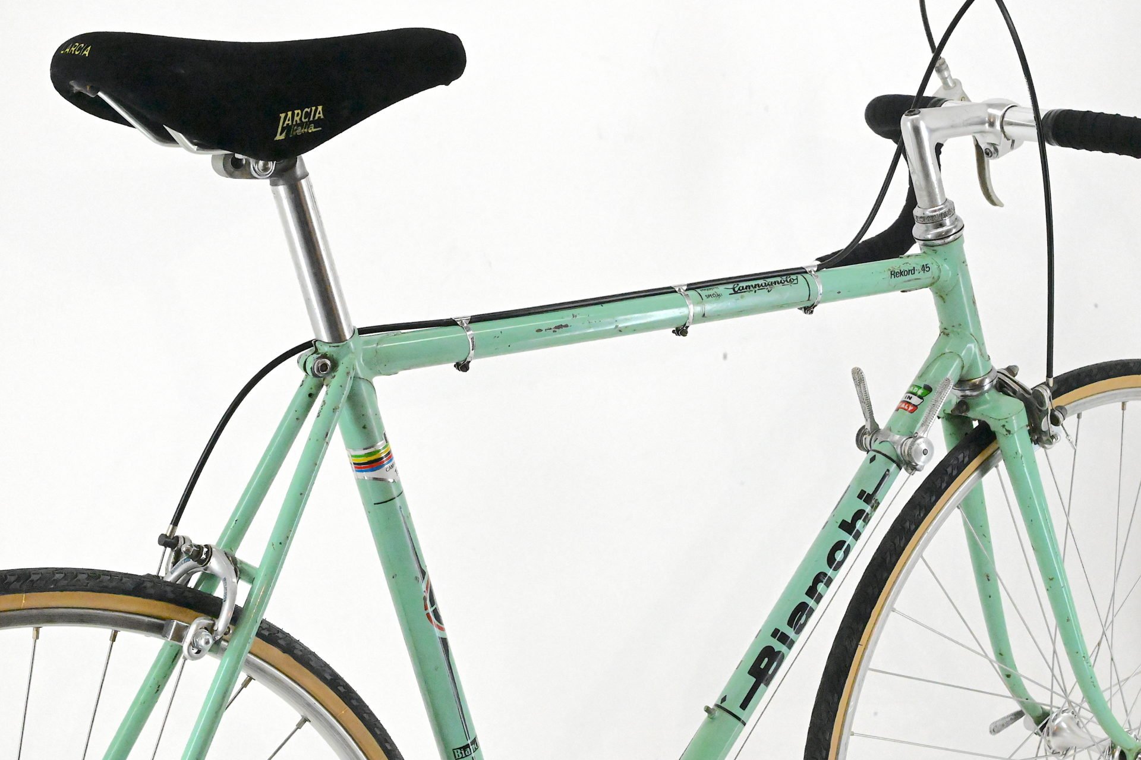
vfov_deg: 19.4
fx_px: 2218
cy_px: 380
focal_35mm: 70
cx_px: 570
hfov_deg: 28.9
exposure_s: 1/640
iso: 22800
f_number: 20
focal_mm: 70
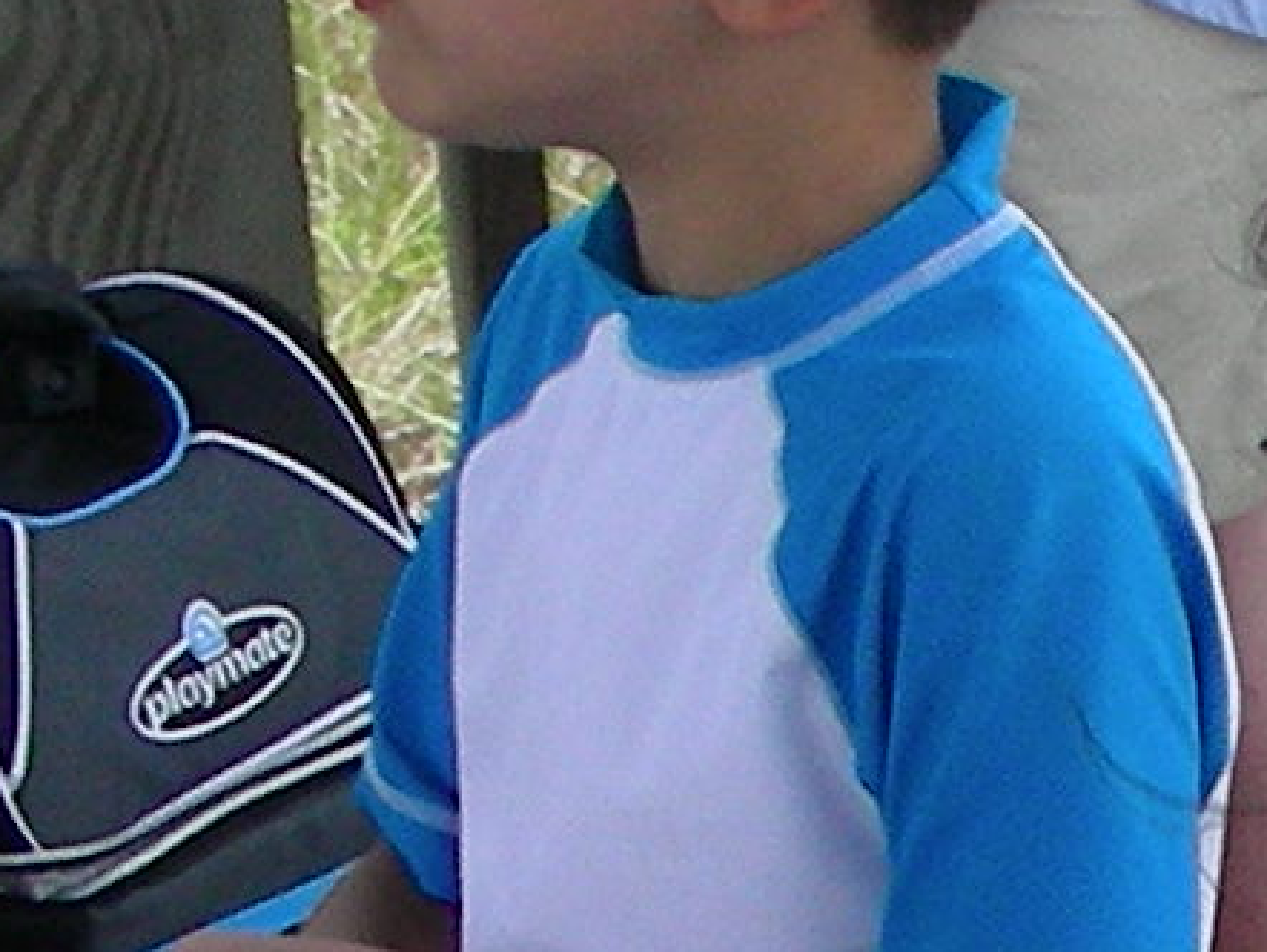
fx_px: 8862
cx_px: 2809
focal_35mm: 242
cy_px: 1276
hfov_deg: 7.7
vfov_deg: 6.1
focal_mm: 6.3
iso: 50
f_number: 4
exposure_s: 1/340
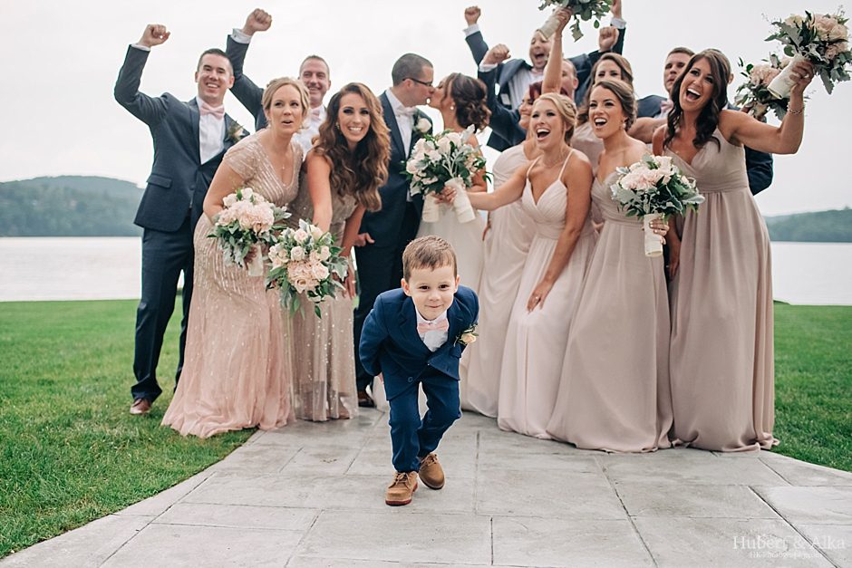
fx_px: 828
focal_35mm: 35
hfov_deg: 54.4
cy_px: 284
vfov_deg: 37.9
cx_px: 426
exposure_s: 1/8000
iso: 400
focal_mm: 35
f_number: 1.8
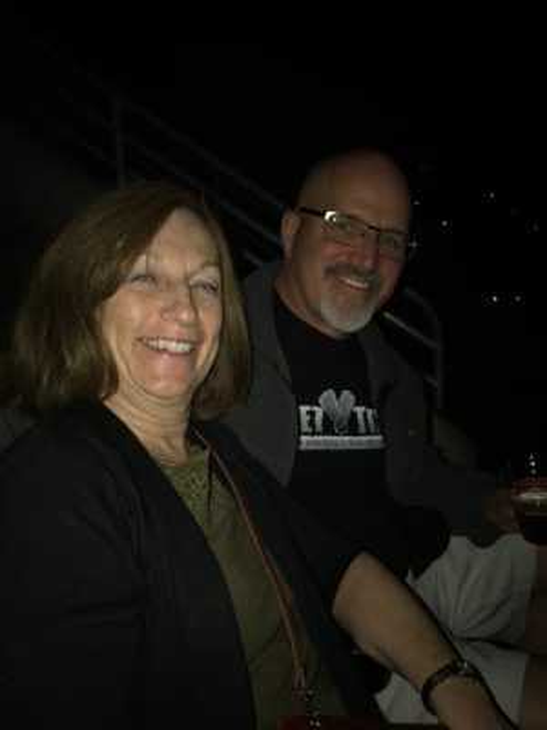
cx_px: 274
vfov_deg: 63.4
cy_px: 365
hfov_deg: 49.7
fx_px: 590
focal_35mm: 28
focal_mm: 3.99
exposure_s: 1/30
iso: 20
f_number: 1.8
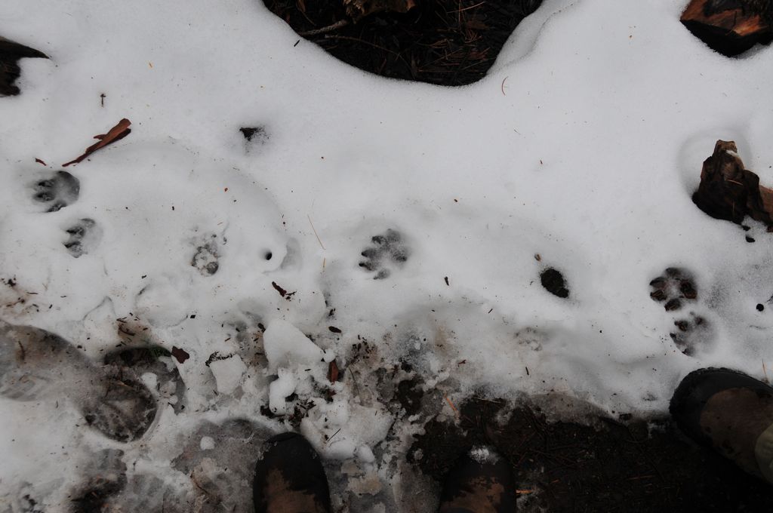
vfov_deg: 36.8
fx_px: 772
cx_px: 386
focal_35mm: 36
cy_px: 256
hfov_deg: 53.2
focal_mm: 24
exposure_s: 1/320
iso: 250
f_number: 5.6
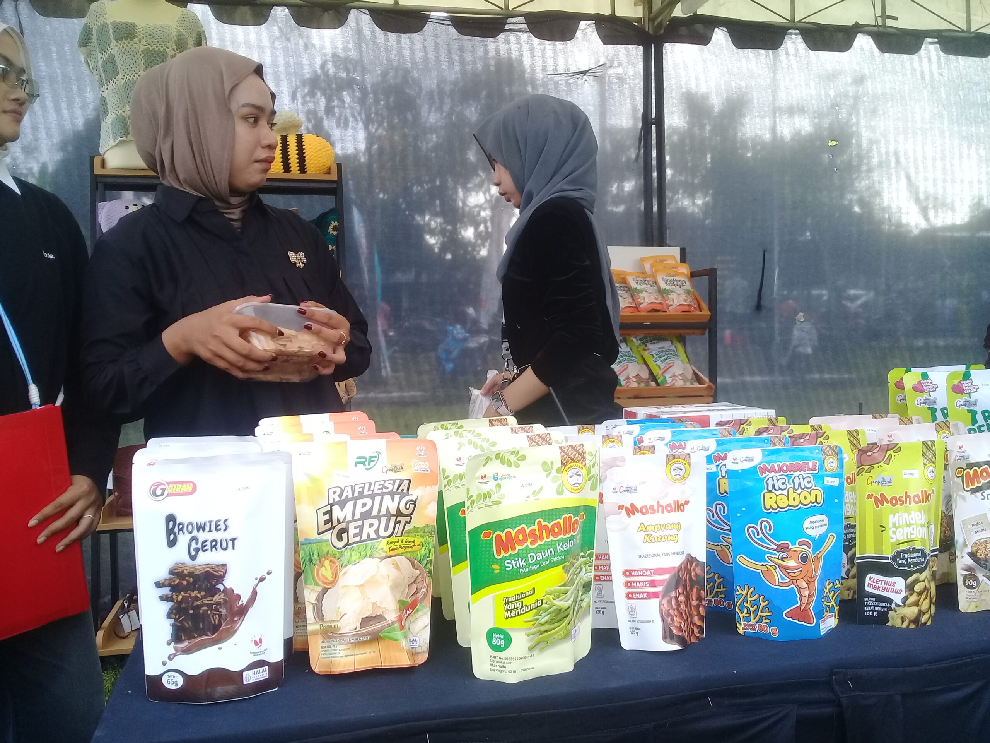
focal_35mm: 31
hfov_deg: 58.4
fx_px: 887
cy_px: 372
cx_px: 495
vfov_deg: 45.4
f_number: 2.2
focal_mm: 3.3
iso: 50
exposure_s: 1/150
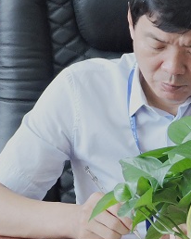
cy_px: 8
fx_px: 3106
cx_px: 149
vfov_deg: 4.4
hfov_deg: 3.5
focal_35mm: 439
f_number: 4.4
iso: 400
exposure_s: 1/30
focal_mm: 25.9
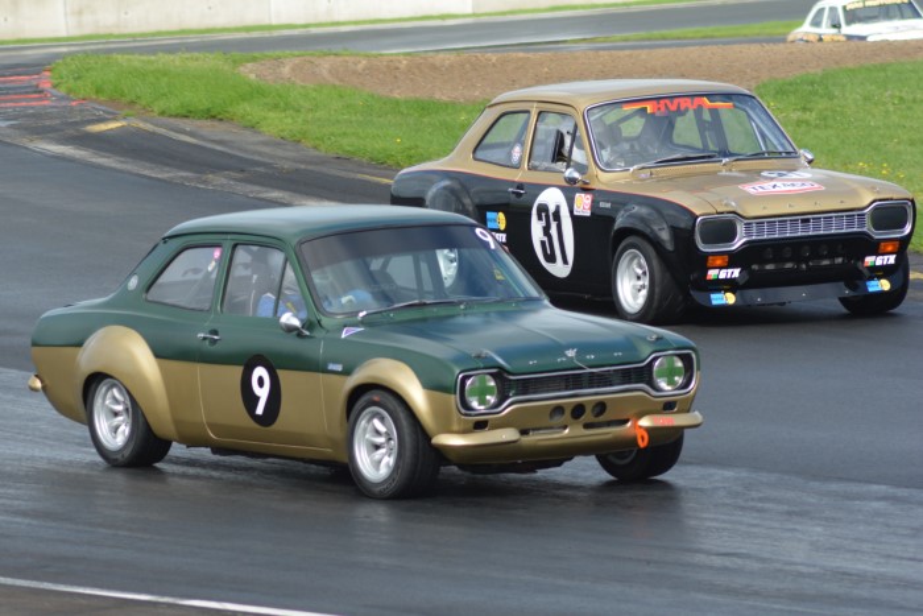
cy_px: 308
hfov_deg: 6.0
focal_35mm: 345
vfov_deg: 4.0
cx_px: 462
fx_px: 8847
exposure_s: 1/800
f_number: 6.3
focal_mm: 230
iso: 400
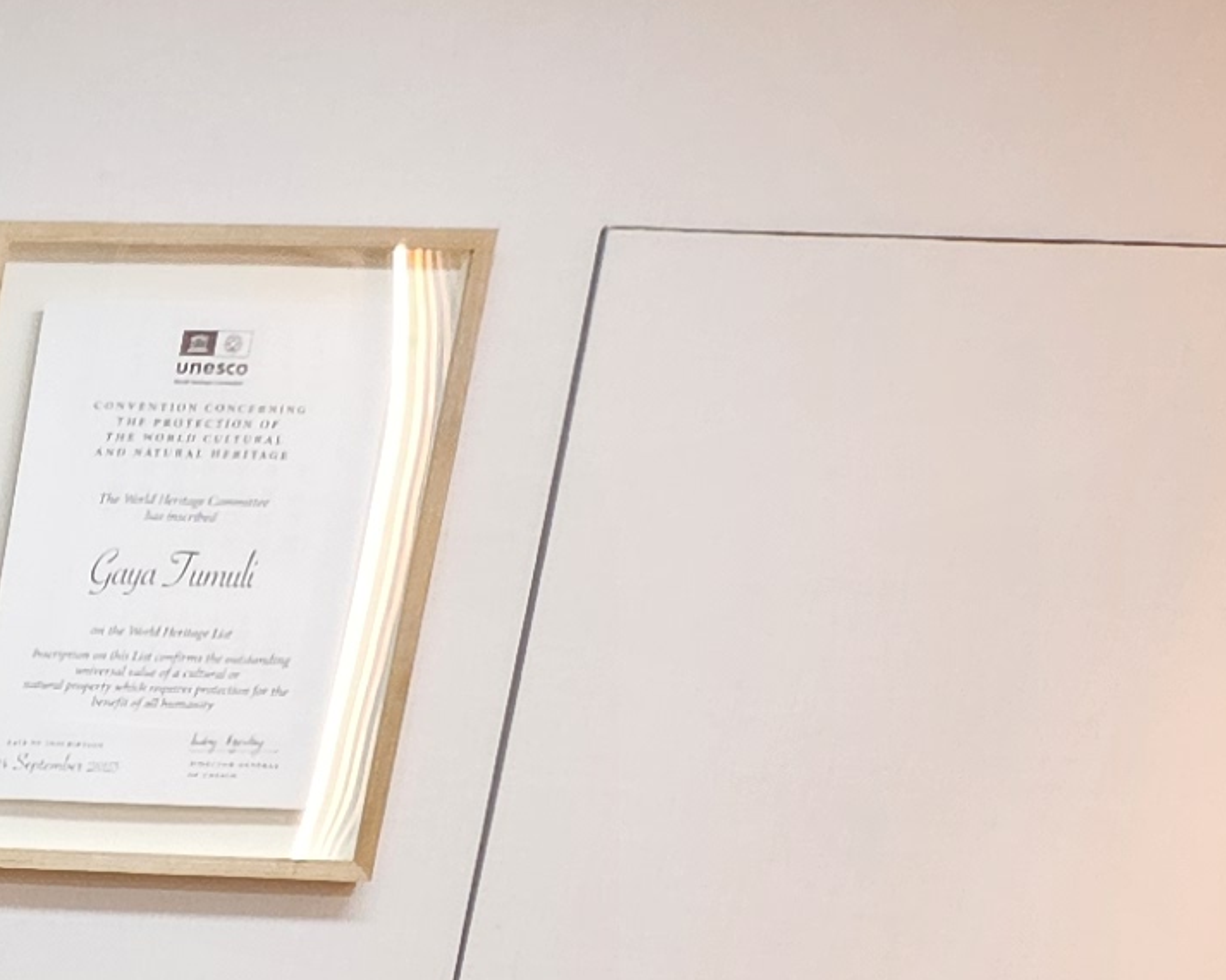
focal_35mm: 126
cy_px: 2147
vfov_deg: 10.8
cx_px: -1795
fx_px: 4571
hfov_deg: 12.0
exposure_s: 1/120
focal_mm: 5.4
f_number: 1.8
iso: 320
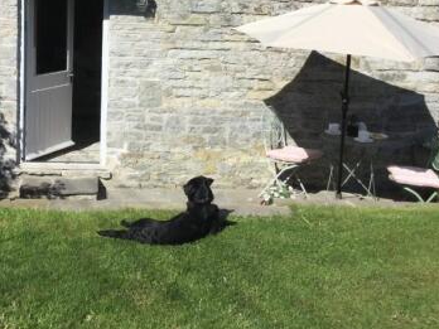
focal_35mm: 52
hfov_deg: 36.4
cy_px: 70
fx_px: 659
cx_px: 144
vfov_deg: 27.5
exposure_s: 1/1698
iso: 25
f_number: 2.4
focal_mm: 3.3
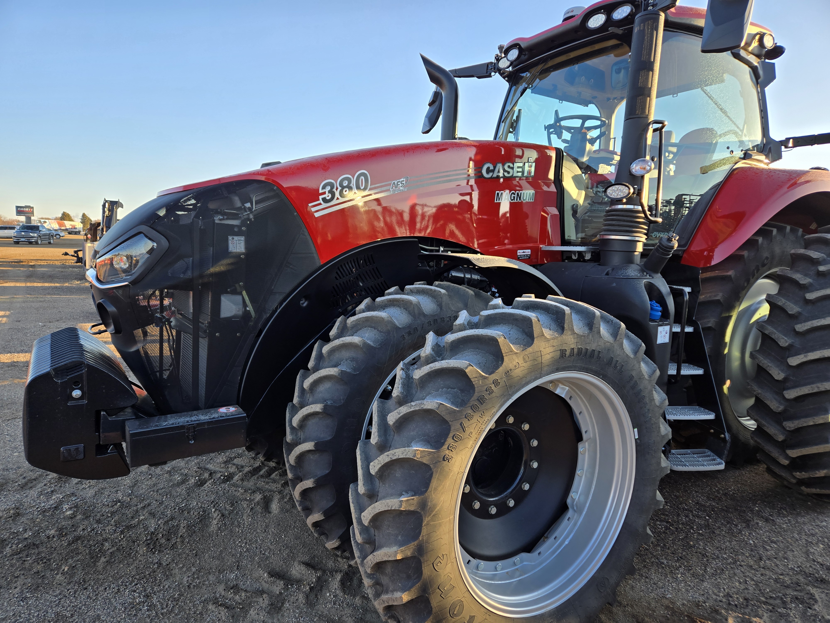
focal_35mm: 23
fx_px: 551
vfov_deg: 58.9
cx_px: 415
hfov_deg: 73.9
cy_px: 312
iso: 25
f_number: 1.8
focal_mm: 5.4
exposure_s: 1/358
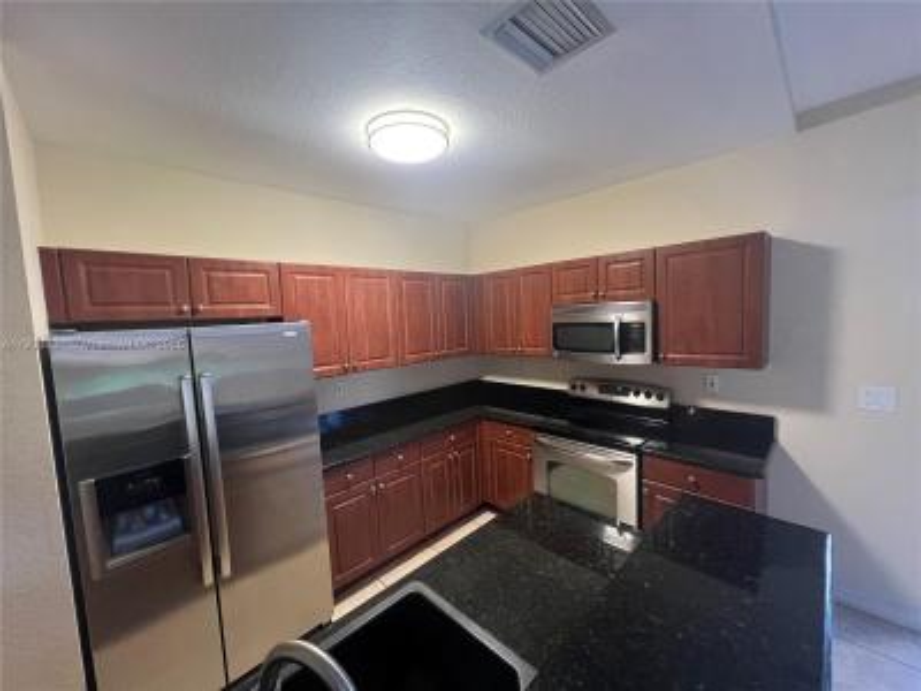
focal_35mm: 13
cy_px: 346
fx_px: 346
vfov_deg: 89.9
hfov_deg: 106.2
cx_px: 460
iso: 500
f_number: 1.8
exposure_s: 1/60
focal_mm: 1.57
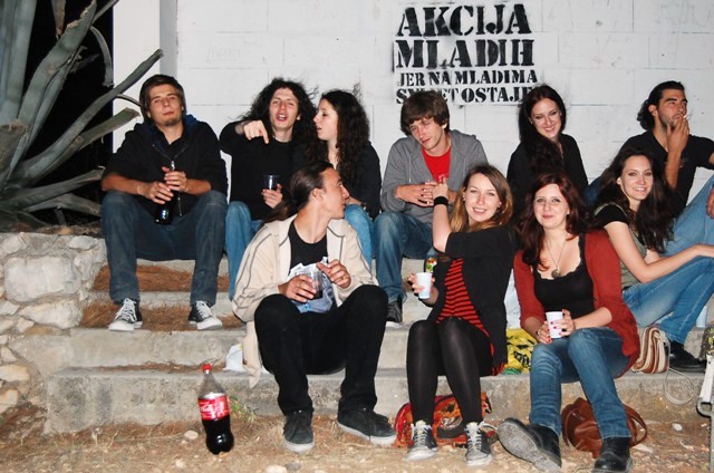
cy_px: 236
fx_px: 1039
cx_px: 357
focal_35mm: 52
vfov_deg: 25.6
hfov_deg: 37.9
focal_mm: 35
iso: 800
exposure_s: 1/160
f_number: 5
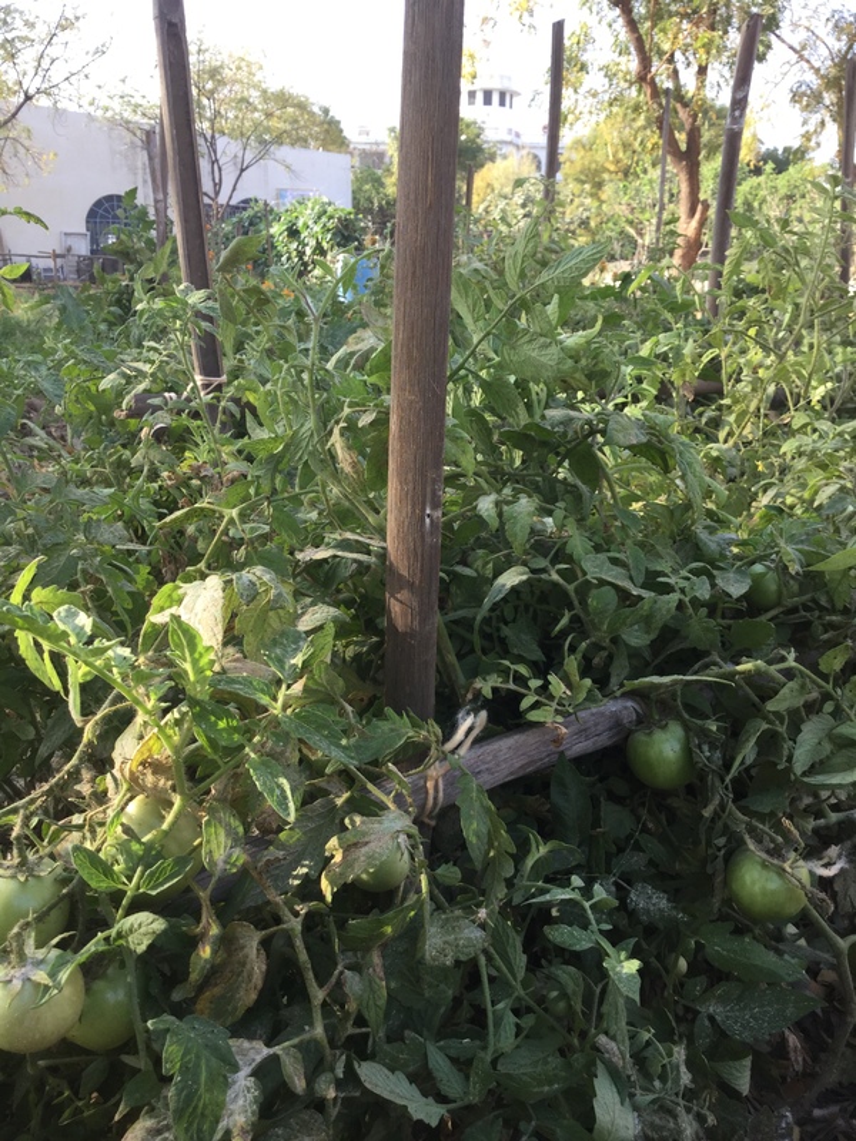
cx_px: 428
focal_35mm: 31
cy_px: 570
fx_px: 1022
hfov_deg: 45.4
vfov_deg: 58.4
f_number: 2.4
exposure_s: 1/128
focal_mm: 3.3
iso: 25
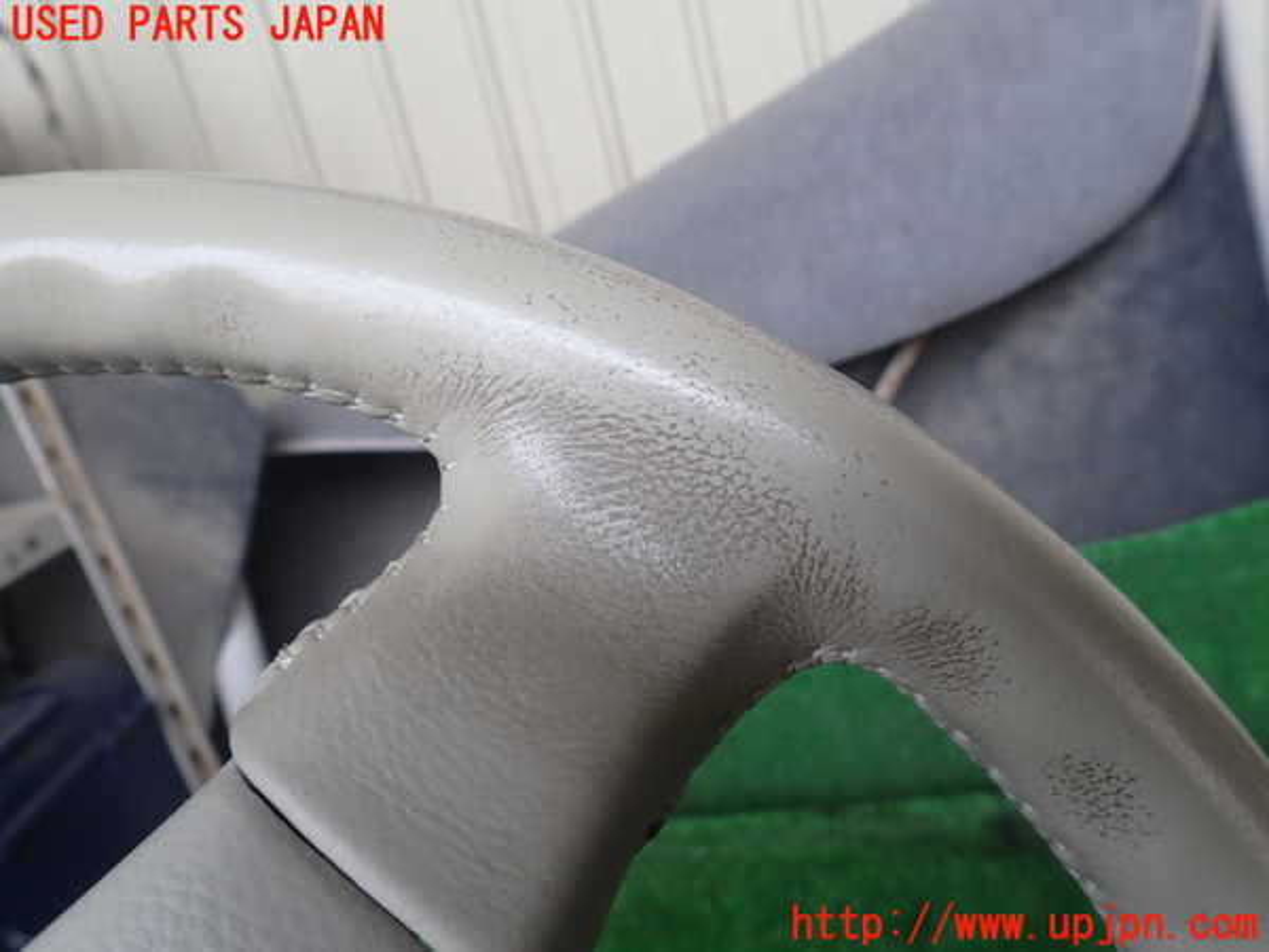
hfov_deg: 69.4
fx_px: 916
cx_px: 634
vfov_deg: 54.9
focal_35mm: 25
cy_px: 476
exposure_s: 1/100
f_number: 2.8
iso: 100
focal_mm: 4.5
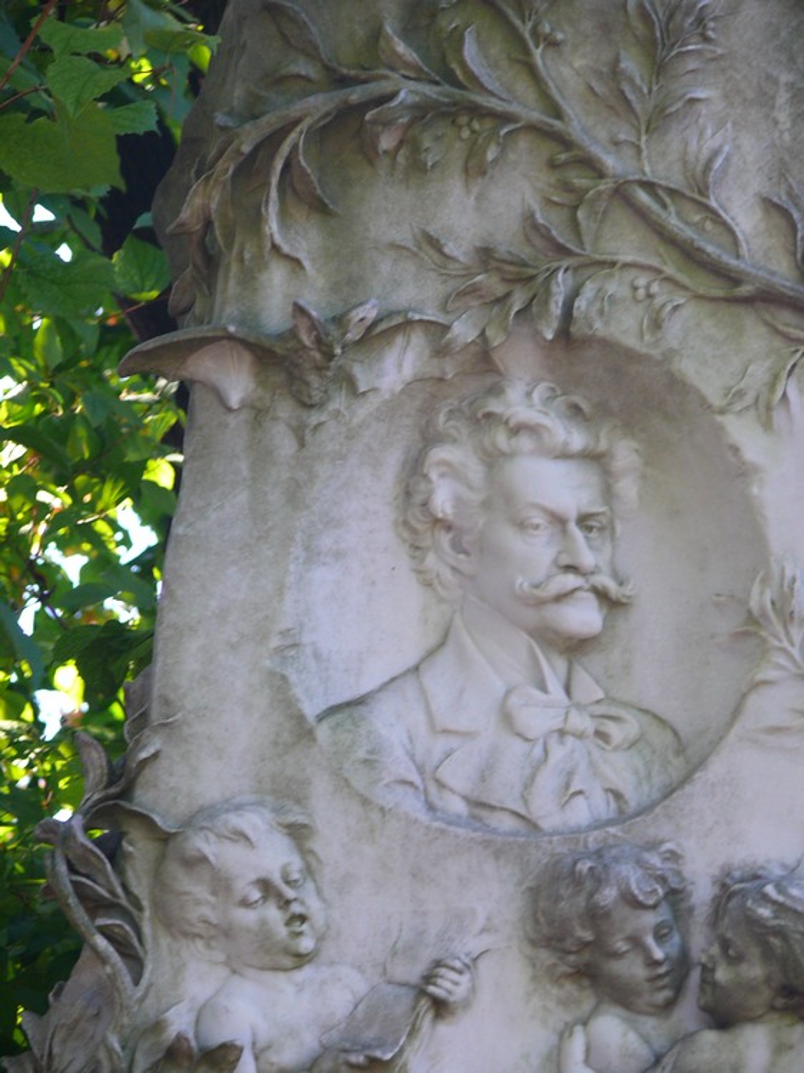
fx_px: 7003
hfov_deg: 6.6
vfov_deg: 8.8
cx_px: 402
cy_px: 536
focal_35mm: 226
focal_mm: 47.8
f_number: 3.6
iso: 125
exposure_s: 1/30
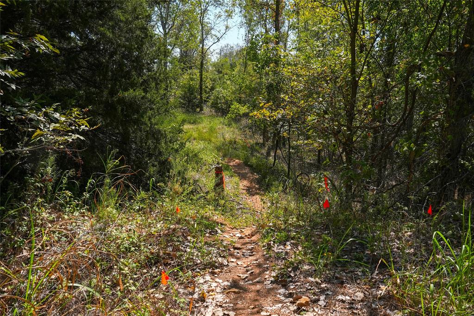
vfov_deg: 37.9
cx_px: 237
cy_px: 158
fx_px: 461
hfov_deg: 54.4
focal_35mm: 35
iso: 500
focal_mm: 35
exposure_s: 1/640
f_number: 10
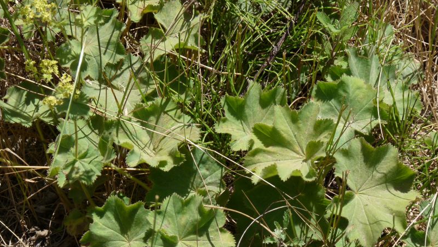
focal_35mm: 115
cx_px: 219
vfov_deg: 10.5
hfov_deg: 18.6
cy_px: 132
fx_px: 1336
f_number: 5.6
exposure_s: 1/400
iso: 100
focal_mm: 18.7
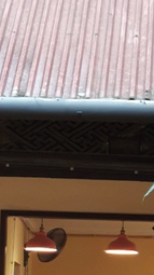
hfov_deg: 6.0
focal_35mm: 202
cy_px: 258
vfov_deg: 10.6
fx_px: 1470
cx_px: 9
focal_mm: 5.56
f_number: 1.6
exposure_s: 1/100
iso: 125
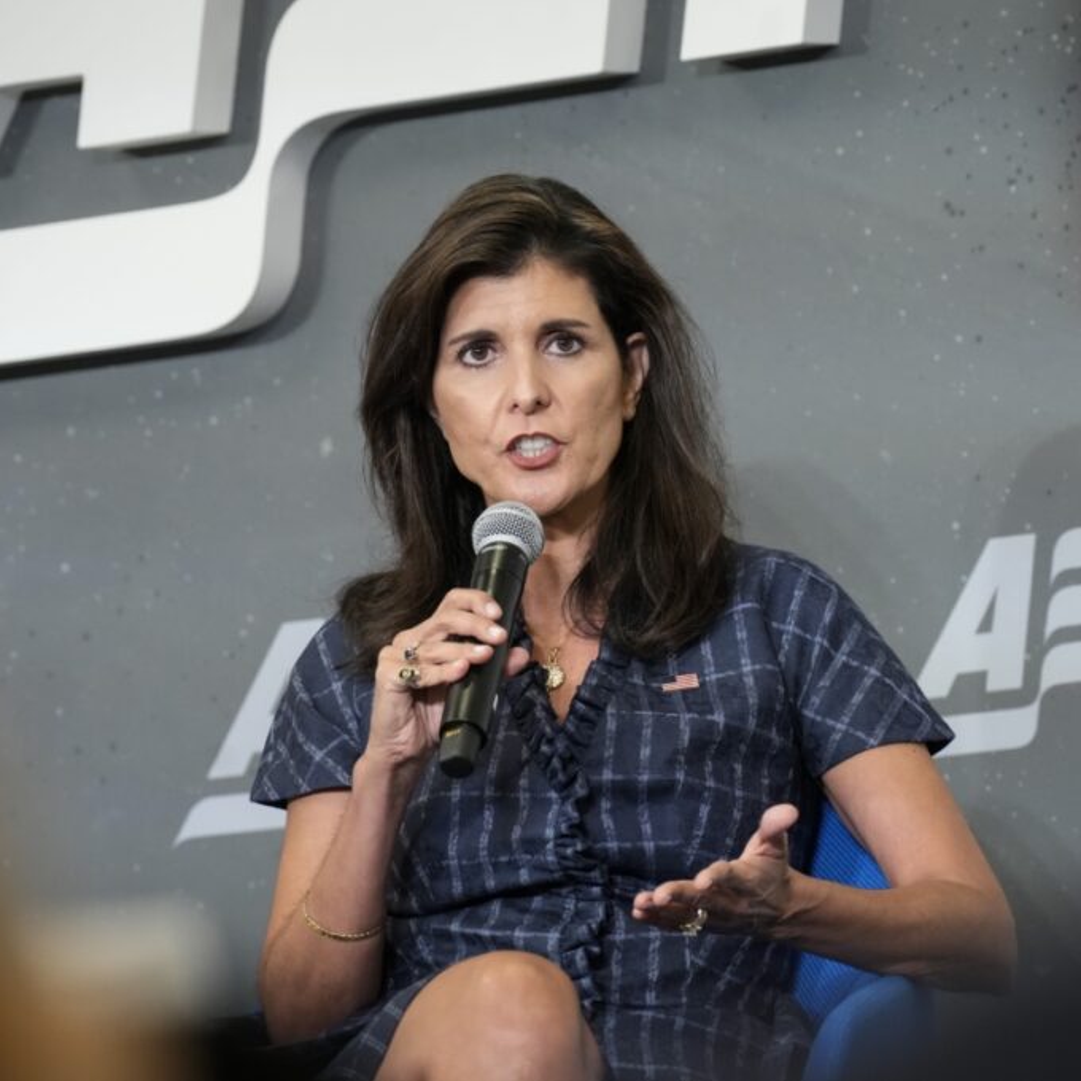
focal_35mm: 374
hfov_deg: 4.7
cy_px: 541
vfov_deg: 4.7
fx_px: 13214
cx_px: 598
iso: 3200
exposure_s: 1/320
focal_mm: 292
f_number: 5.6
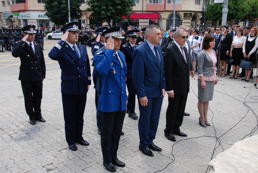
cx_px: 129
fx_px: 258
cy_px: 86
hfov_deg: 53.1
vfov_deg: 37.0
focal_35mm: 36
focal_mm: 24
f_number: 5.6
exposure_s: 1/125
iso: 110
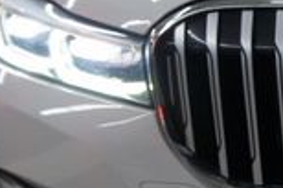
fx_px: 1028
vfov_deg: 10.4
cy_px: 85
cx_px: 474
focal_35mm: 131
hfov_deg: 14.2
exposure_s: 1/40
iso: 200
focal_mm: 21
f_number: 4
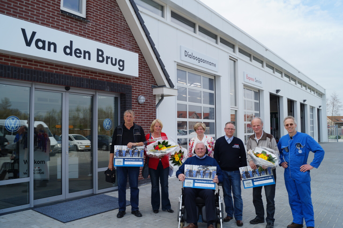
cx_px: 172
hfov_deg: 62.0
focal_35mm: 30
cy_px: 114
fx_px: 286
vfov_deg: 43.5
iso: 100
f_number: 11
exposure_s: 1/100
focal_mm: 20
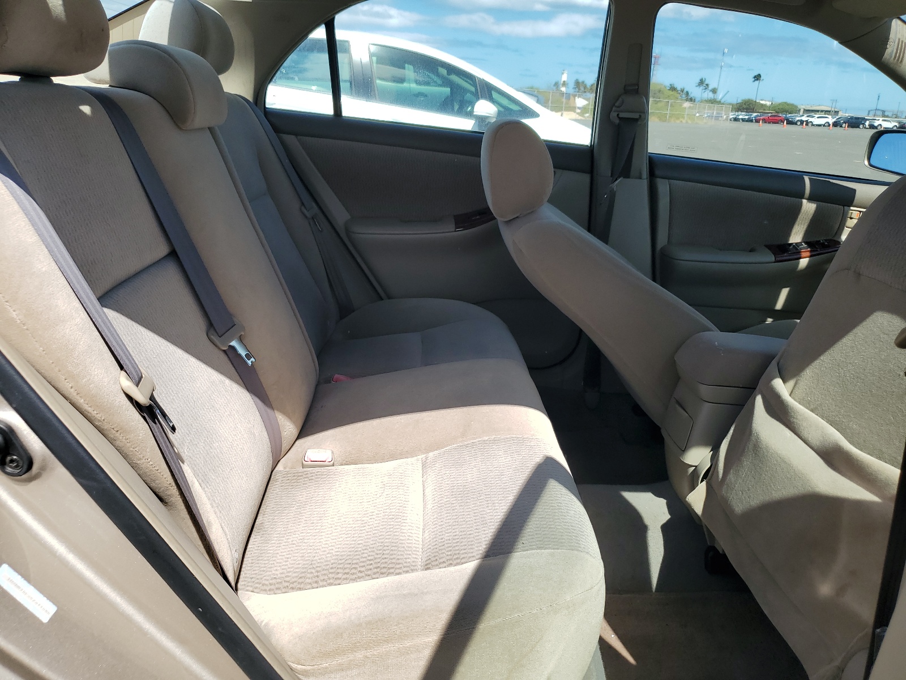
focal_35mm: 26
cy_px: 340
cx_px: 453
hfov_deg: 67.3
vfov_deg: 53.1
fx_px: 680
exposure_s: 1/2000
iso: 50
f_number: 1.5
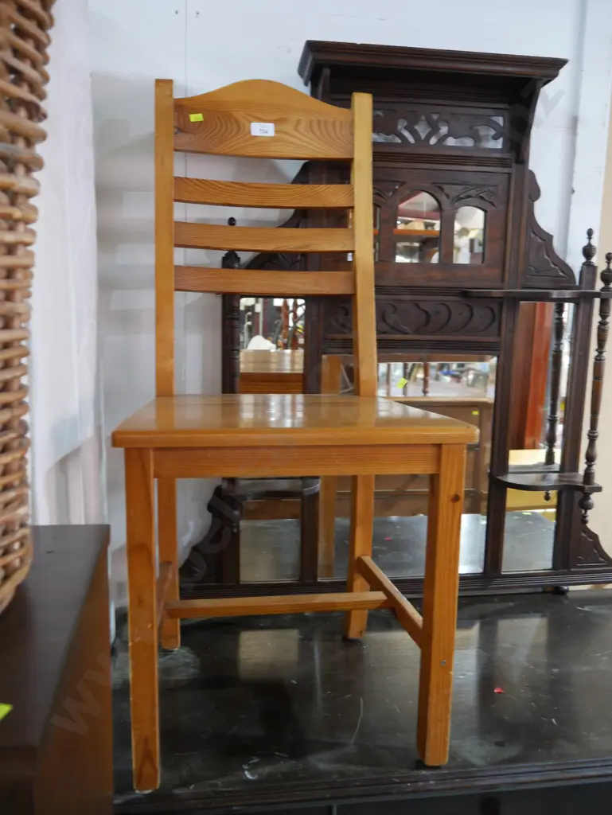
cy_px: 408
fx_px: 707
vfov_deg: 59.9
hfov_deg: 46.8
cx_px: 306
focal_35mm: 30
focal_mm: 15
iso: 1600
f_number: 3.6
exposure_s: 1/60
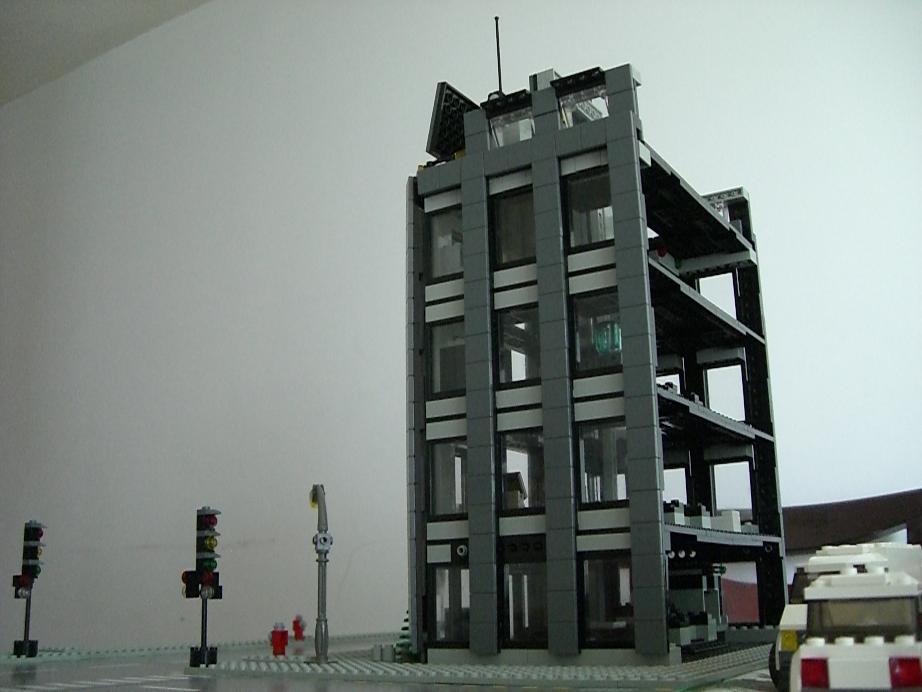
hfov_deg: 49.0
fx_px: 1012
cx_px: 461
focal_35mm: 38
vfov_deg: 37.7
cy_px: 346
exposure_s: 1/50
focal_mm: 6.2
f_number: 2.7
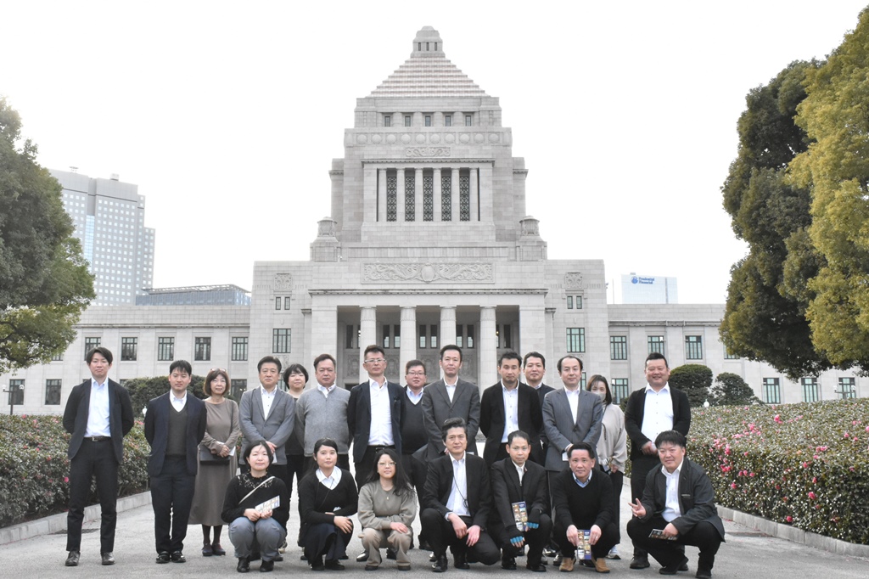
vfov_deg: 35.5
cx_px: 434
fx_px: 905
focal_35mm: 38
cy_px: 290
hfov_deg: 51.3
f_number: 18
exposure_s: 1/250
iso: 2500
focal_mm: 25
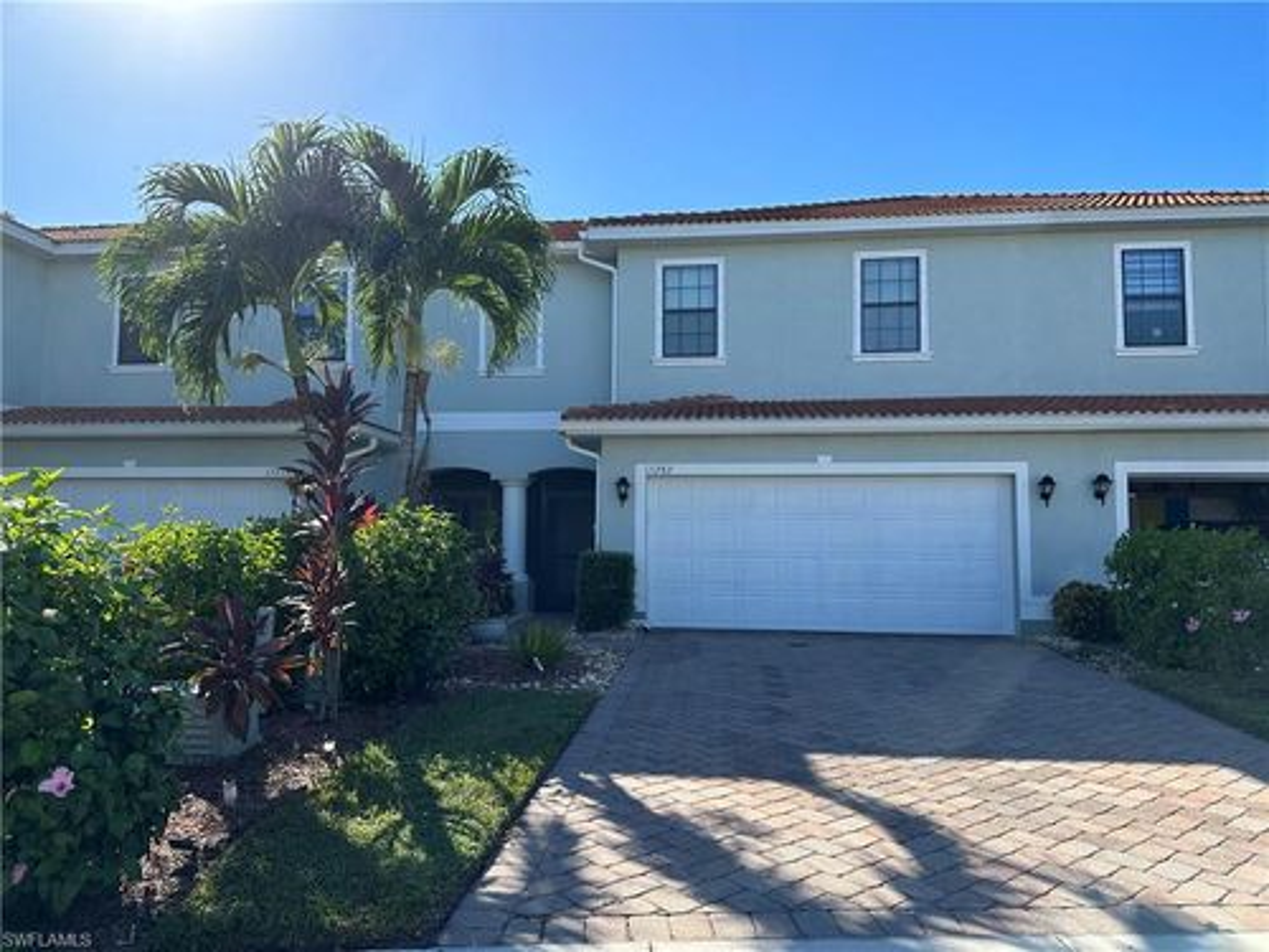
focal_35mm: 24
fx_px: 880
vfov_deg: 56.8
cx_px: 634
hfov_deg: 71.6
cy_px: 476
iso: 80
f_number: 1.78
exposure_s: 1/2882
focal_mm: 6.86
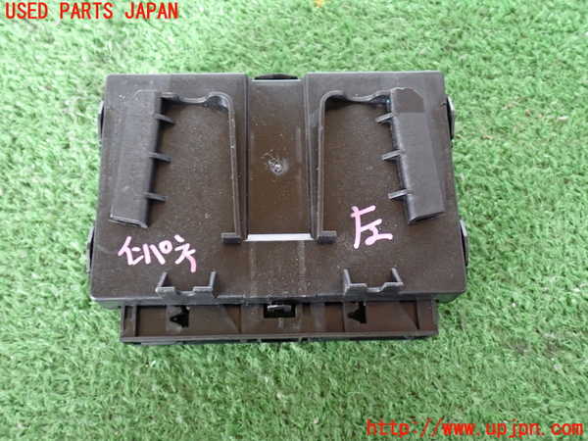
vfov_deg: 39.7
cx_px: 294
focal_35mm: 36
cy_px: 220
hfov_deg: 51.4
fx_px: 612
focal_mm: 6.37
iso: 800
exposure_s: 1/20
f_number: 2.5
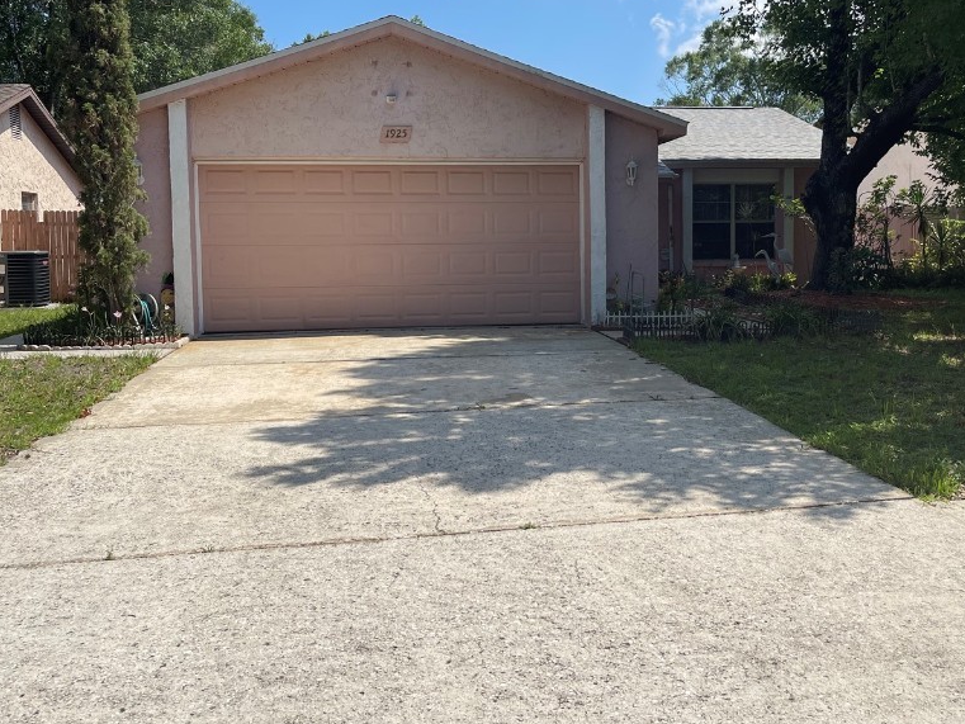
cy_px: 289
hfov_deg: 52.5
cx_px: 543
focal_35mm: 35
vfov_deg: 40.5
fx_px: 976
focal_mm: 5.1
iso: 50
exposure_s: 1/6250
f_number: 1.6
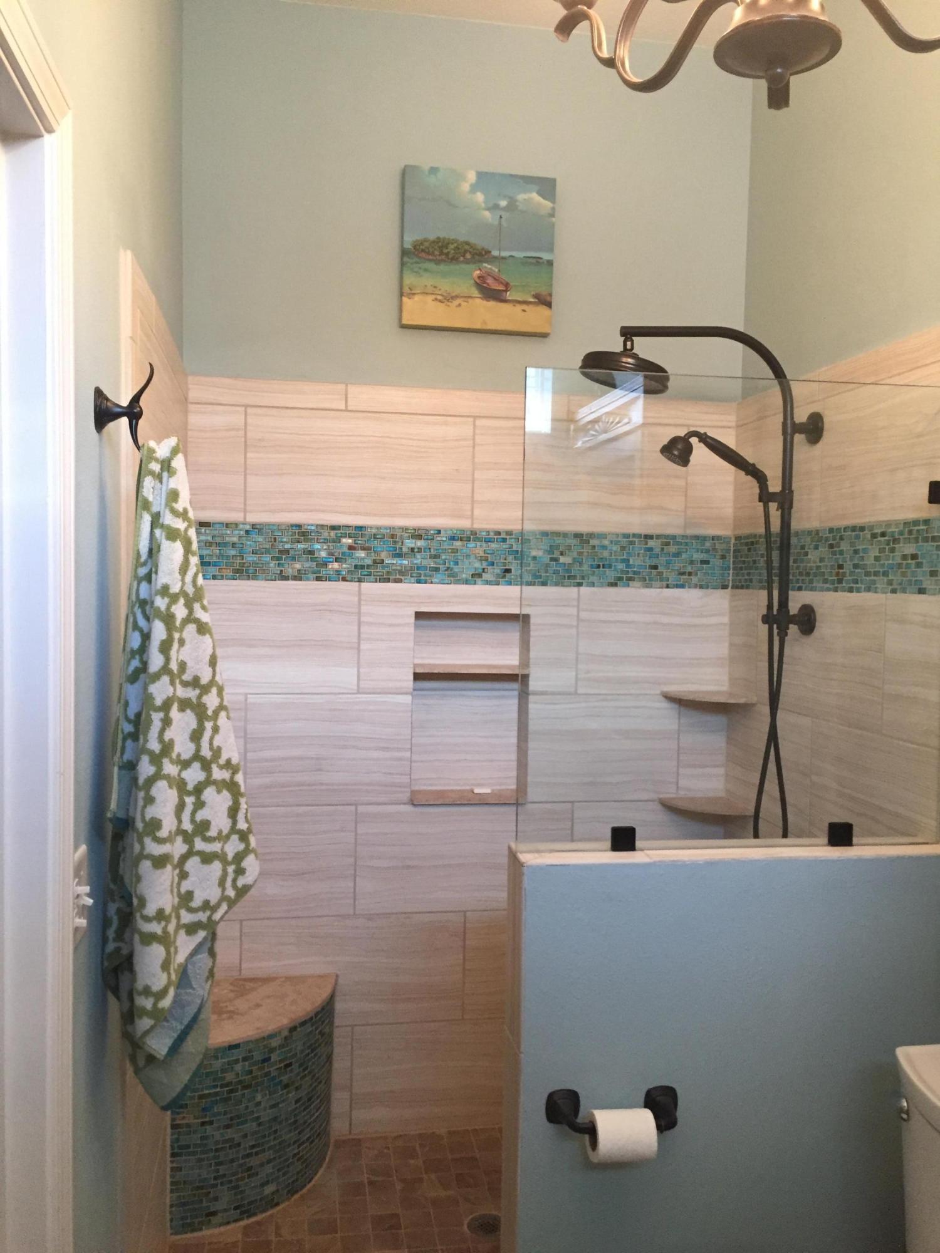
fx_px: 1050
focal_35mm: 29
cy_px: 626
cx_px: 470
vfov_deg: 61.7
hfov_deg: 48.2
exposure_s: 1/30
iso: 125
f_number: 2.2
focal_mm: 4.15
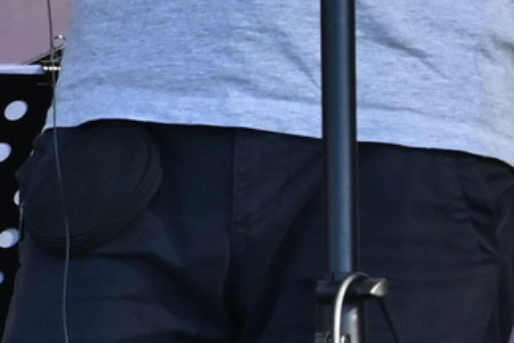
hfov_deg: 1.9
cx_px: -841
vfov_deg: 1.3
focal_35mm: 1080
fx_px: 15418
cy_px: -29
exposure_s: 1/250
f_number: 8
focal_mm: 91
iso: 400
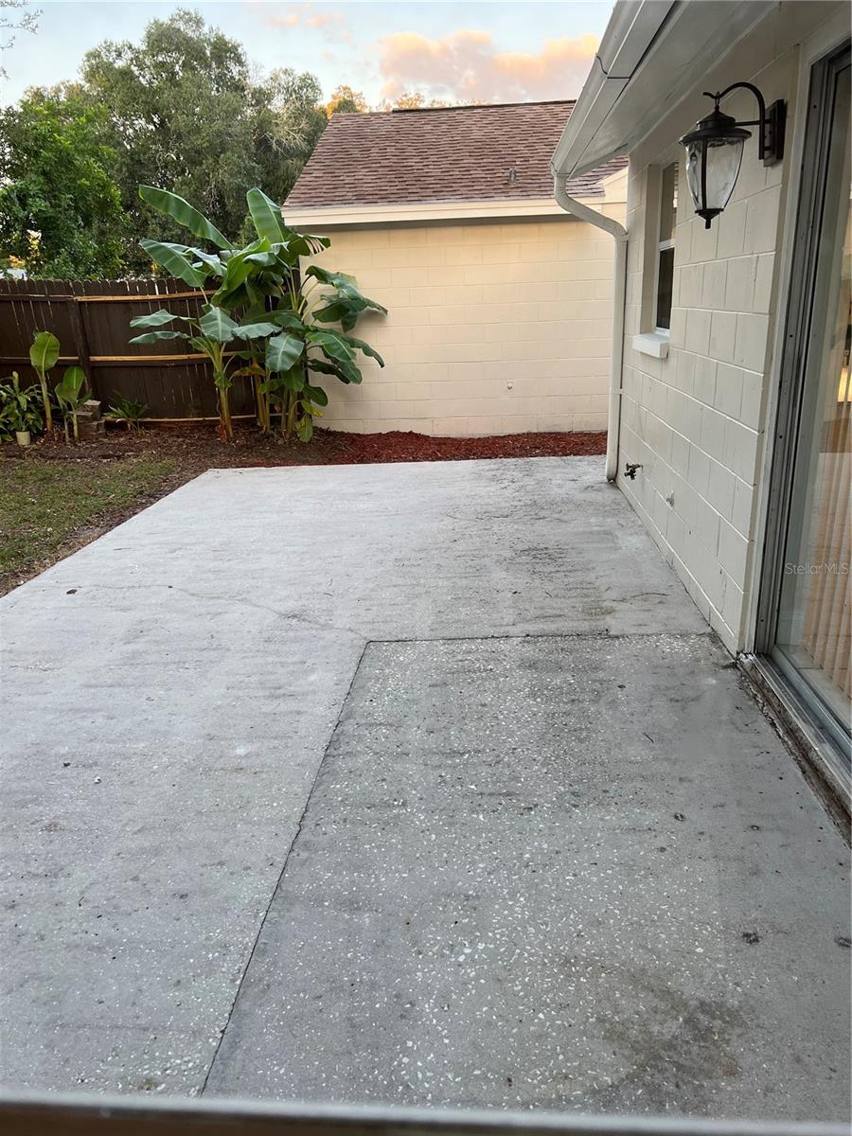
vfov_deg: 67.3
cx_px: 426
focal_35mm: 26
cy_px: 568
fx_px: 853
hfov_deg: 53.1
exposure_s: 1/122
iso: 64
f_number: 1.5
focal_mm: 5.7
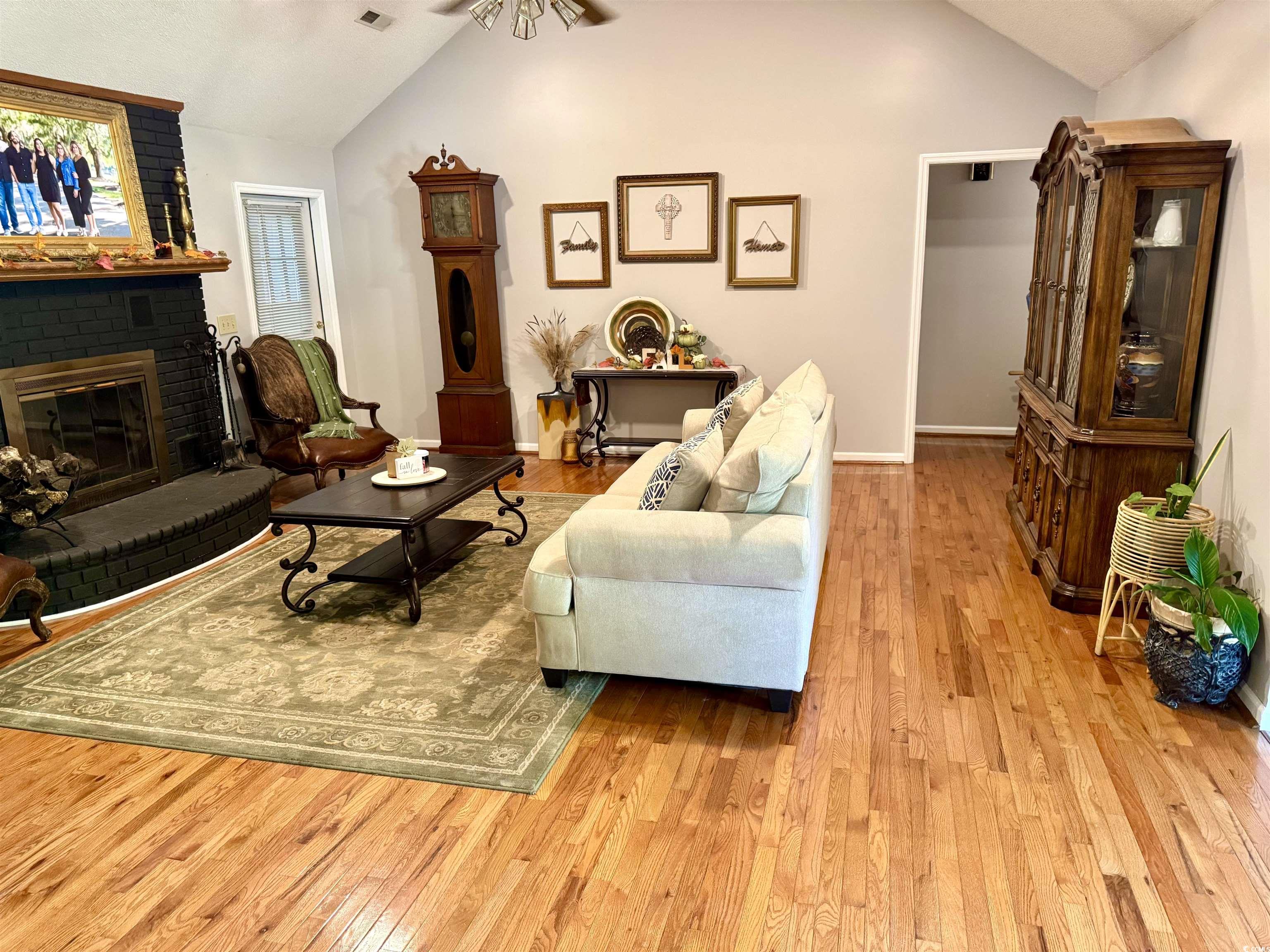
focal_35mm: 24
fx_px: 881
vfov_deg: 56.8
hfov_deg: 71.6
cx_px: 635
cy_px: 476
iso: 500
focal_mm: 6.76
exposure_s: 1/60
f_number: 1.78
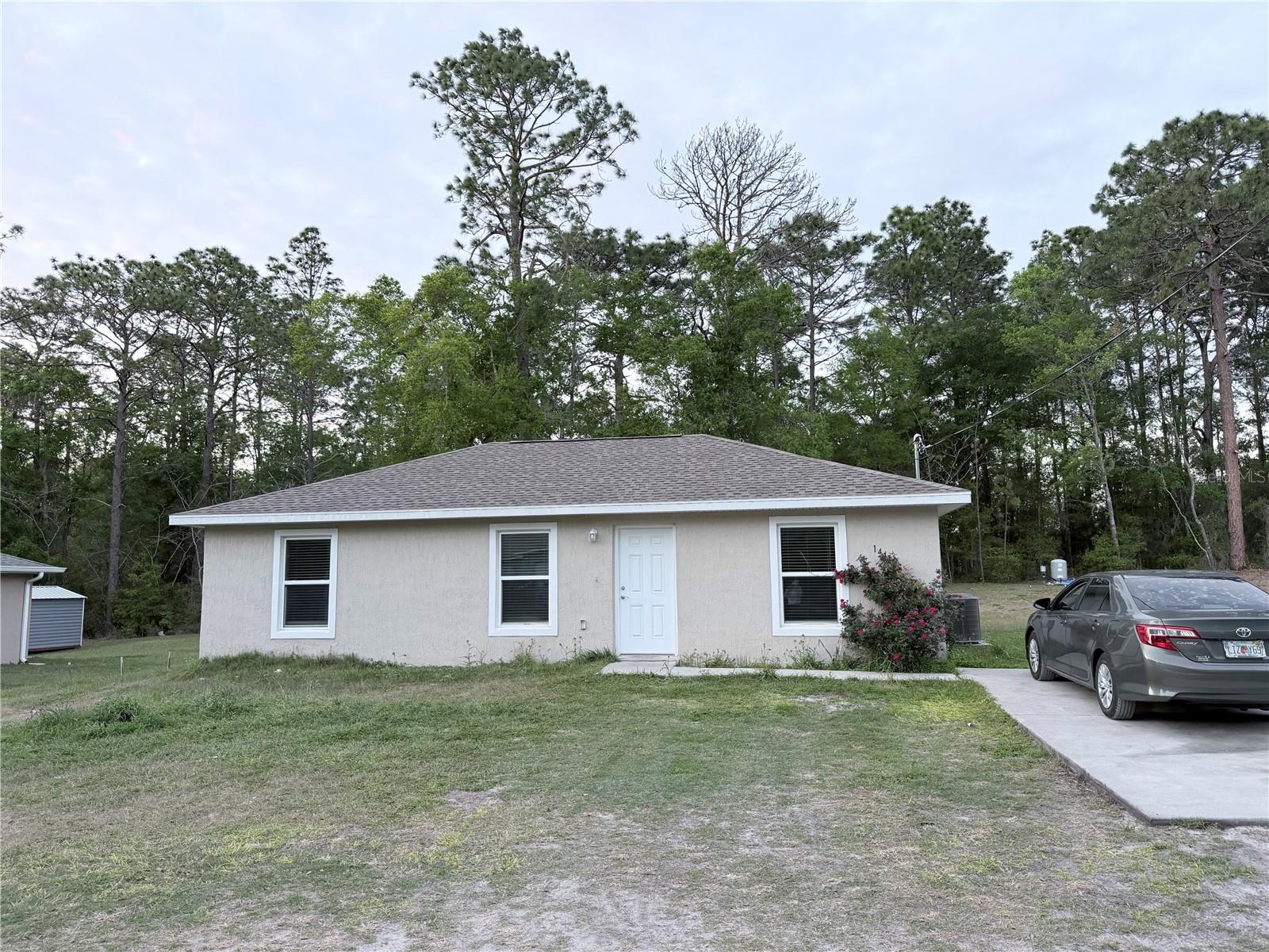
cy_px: 476
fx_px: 880
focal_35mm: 24
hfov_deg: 71.6
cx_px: 634
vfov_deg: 56.8
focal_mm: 6.76
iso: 160
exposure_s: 1/121
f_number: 1.78
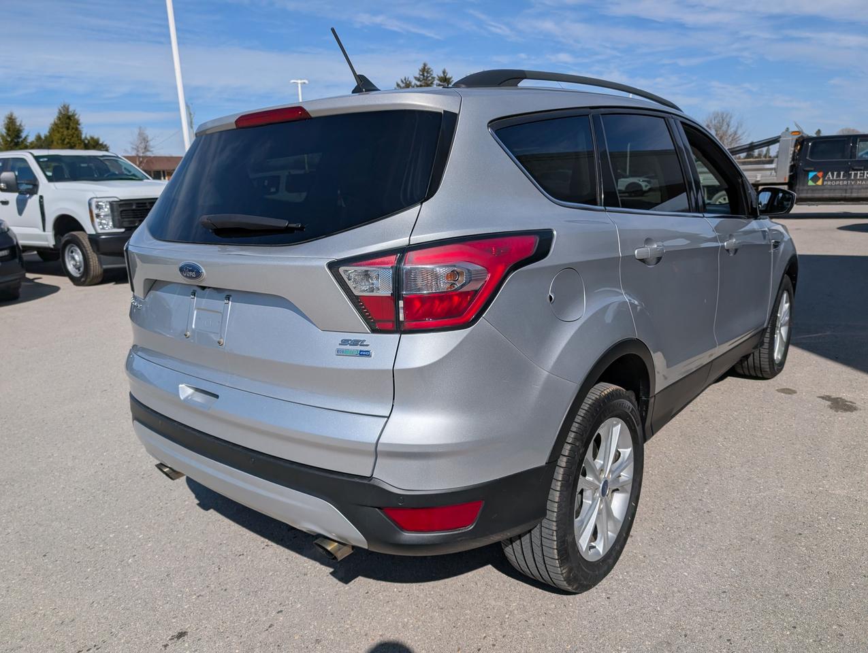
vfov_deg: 56.9
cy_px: 326
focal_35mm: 24
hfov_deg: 71.5
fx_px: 603
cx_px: 434
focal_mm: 6.9
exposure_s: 1/26316
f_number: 1.68
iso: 21
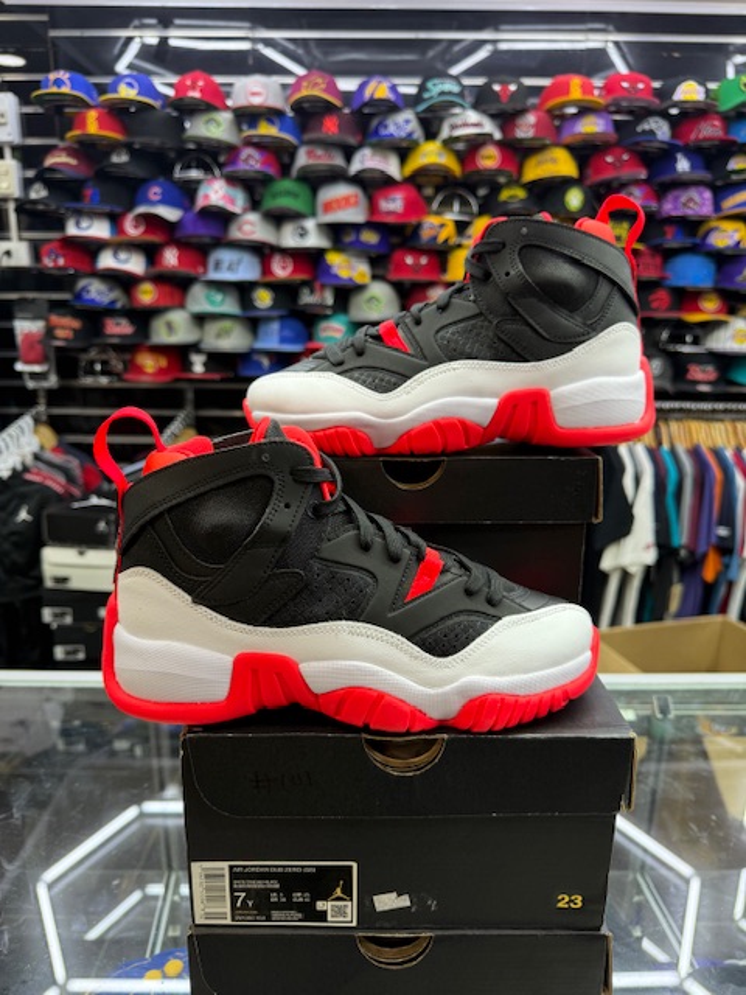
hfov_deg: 56.8
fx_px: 690
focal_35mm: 24
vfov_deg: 71.6
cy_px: 498
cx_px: 373
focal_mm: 6.76
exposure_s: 1/100
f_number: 1.78
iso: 125
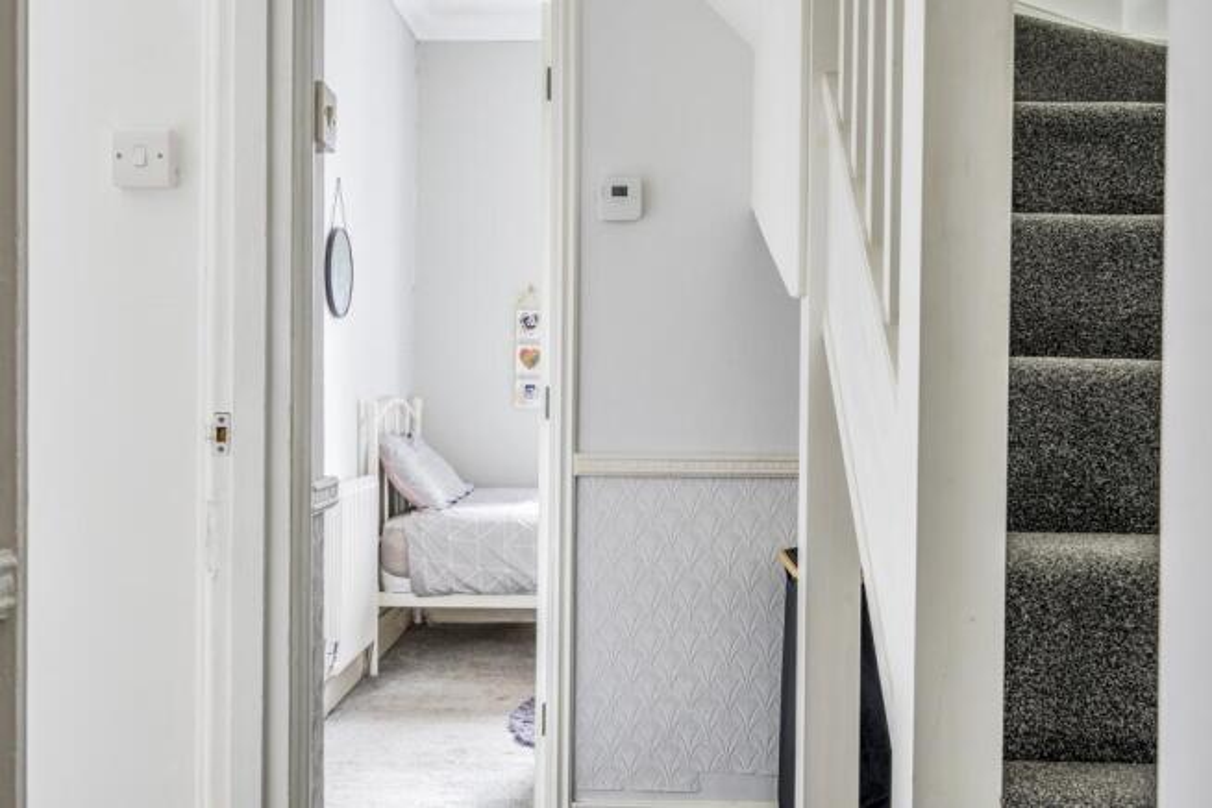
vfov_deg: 36.9
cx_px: 606
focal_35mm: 36
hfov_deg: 53.1
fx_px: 1212
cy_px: 404
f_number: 8
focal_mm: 24
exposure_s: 13
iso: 100
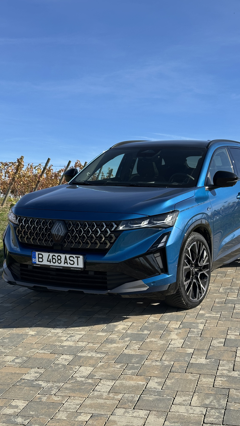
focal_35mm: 53
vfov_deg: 39.2
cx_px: 145
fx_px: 600
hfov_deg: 22.6
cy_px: 211
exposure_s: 1/2976
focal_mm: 6.86
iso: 64
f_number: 1.78
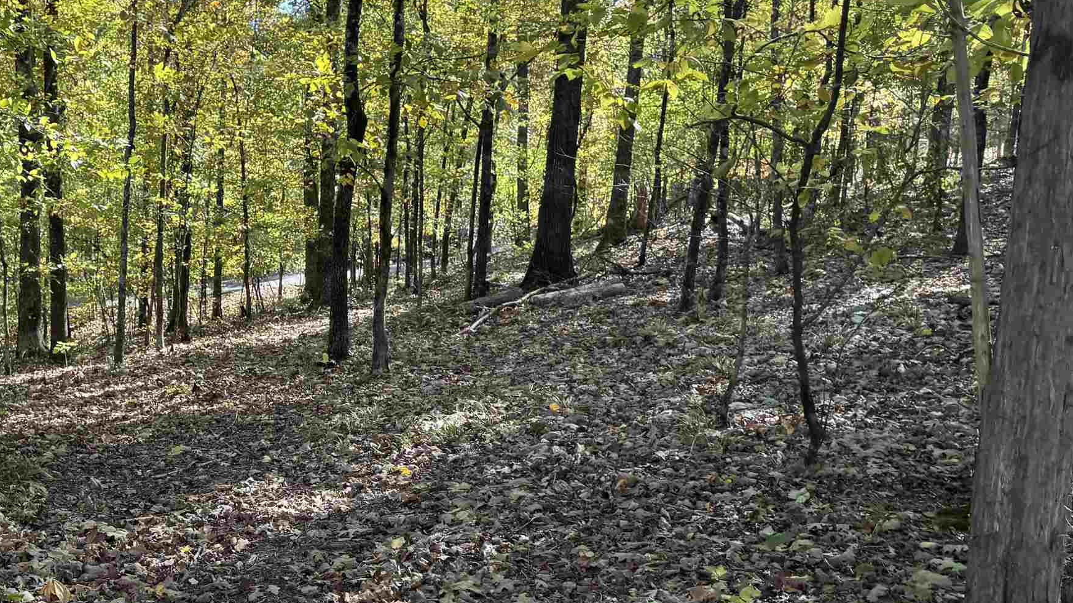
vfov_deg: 25.6
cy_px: 473
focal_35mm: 46
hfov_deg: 42.6
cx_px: 214
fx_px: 1309
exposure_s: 1/184
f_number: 1.78
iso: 64
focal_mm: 6.76
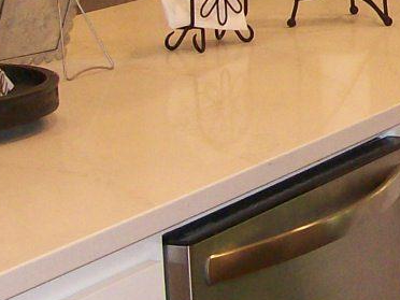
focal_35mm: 155
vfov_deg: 9.4
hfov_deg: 12.1
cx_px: 602
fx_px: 1791
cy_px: -110
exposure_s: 1/64
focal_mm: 6
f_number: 2.7
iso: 140
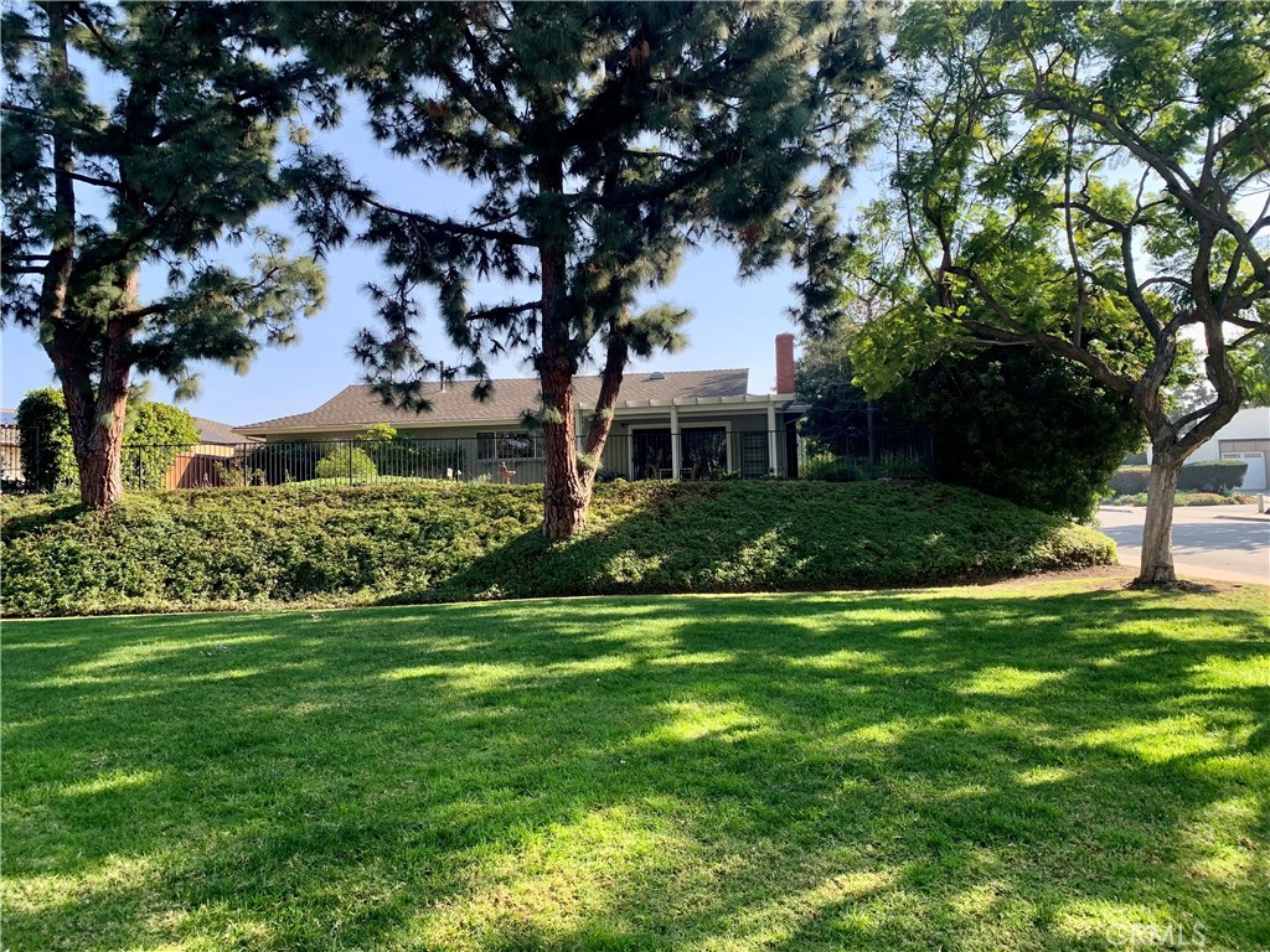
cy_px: 476
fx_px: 954
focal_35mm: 26
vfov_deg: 53.1
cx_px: 635
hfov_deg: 67.3
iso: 25
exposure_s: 1/594
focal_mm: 4.25
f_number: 1.8
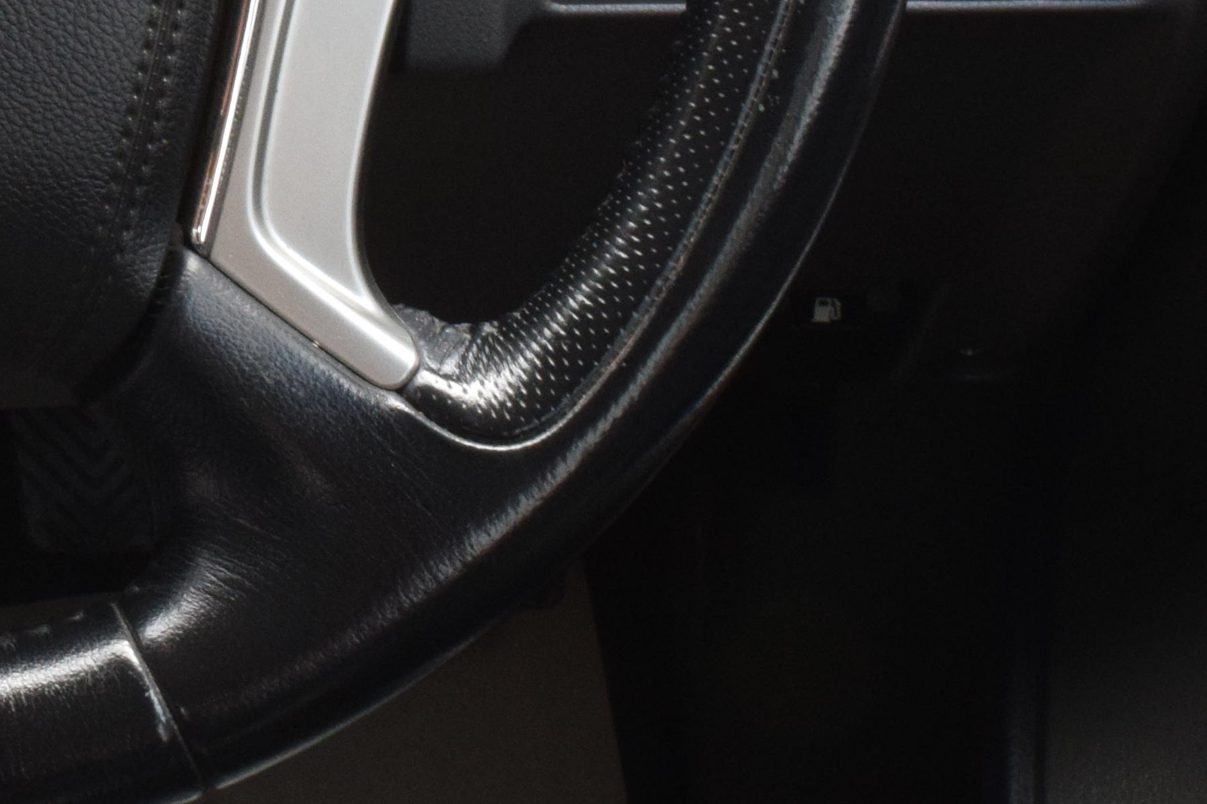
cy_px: -267
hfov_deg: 14.8
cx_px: -33
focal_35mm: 136
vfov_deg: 9.9
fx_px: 4549
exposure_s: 1/5
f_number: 20
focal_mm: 27
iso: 1000
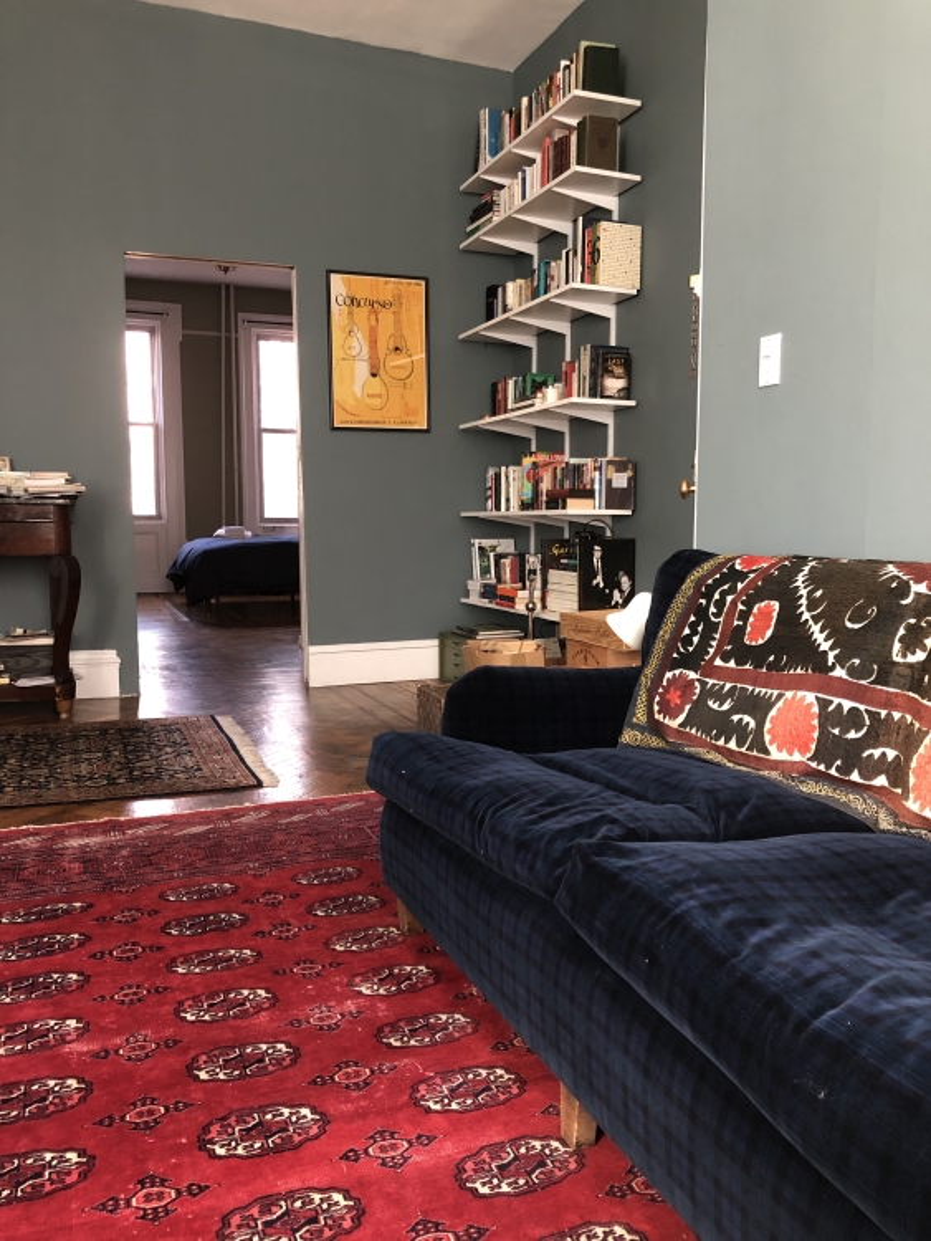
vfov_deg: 63.4
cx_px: 466
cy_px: 620
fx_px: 1004
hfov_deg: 49.8
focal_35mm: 28
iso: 64
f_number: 1.8
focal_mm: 3.99
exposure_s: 1/15
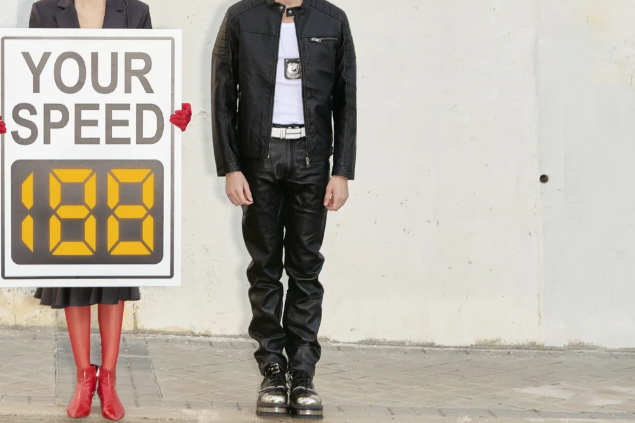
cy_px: 115
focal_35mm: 122
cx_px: 209
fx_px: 2152
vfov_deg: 11.2
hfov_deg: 16.7
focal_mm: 77
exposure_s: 1/30
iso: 125
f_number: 8
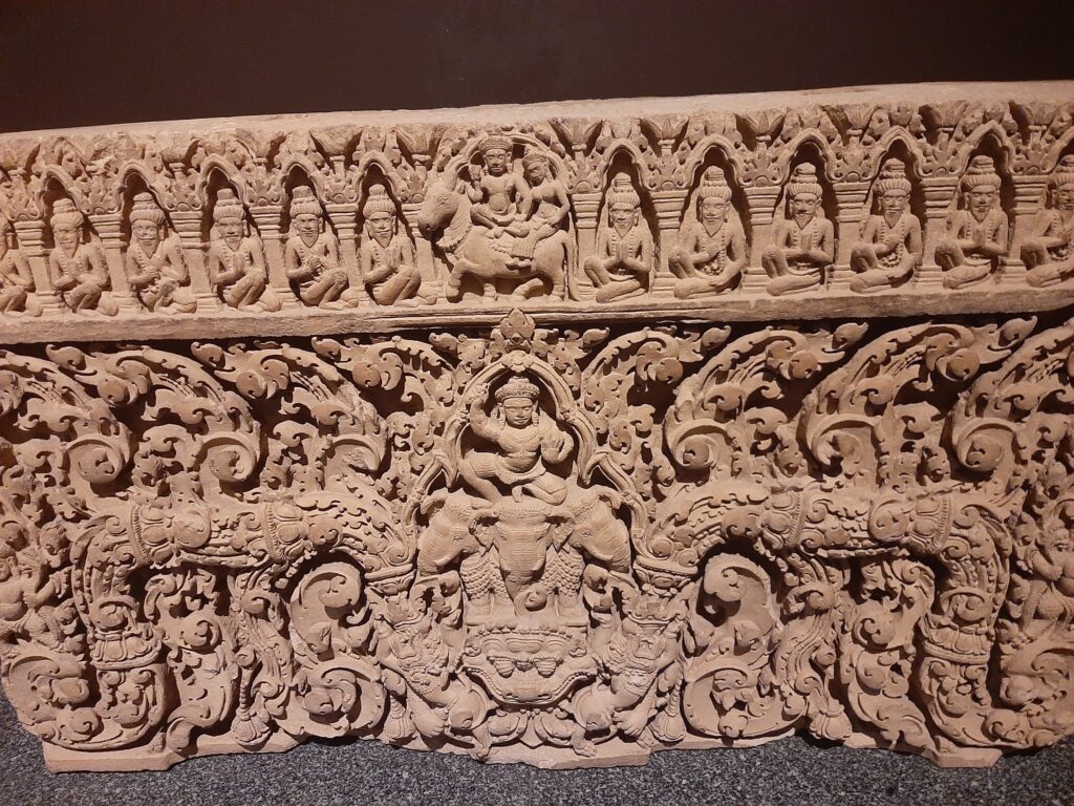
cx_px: 537
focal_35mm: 26
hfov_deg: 67.3
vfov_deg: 53.1
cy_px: 403
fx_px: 807
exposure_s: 1/24
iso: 250
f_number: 1.7
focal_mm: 3.93
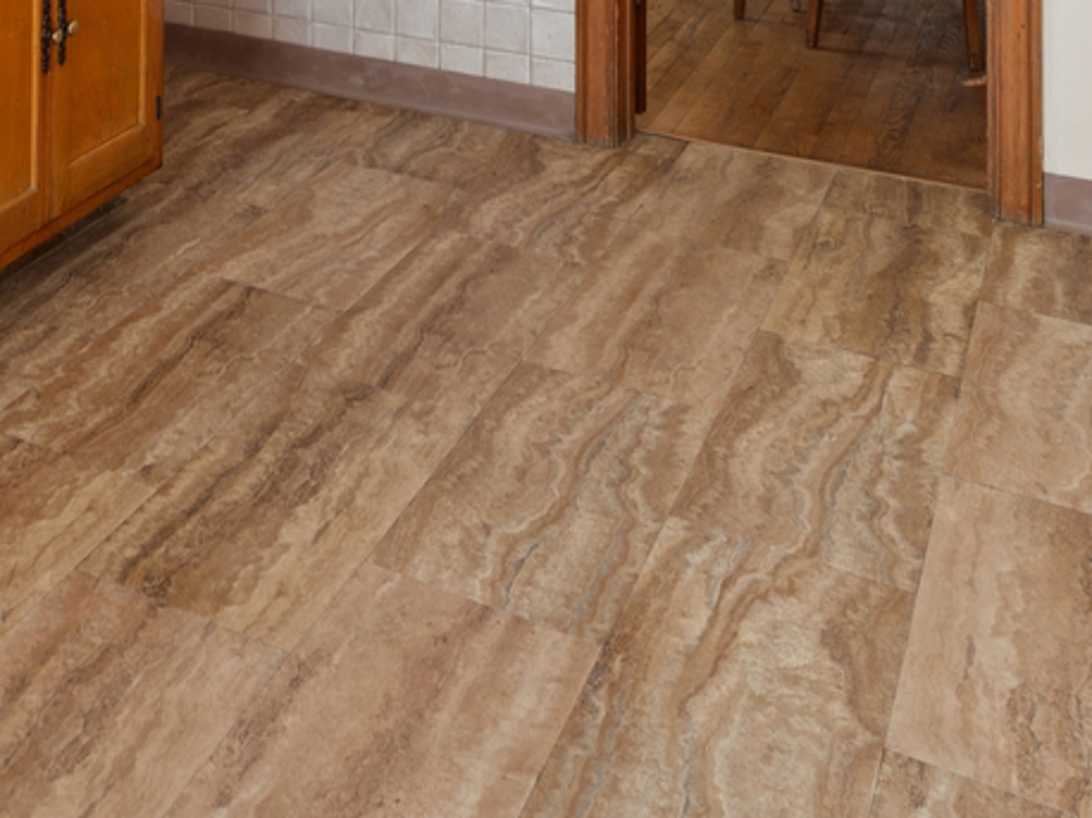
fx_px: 1608
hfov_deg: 36.3
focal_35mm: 51
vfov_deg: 22.8
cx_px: 227
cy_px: -429
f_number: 8
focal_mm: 15
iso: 200
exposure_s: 1/25
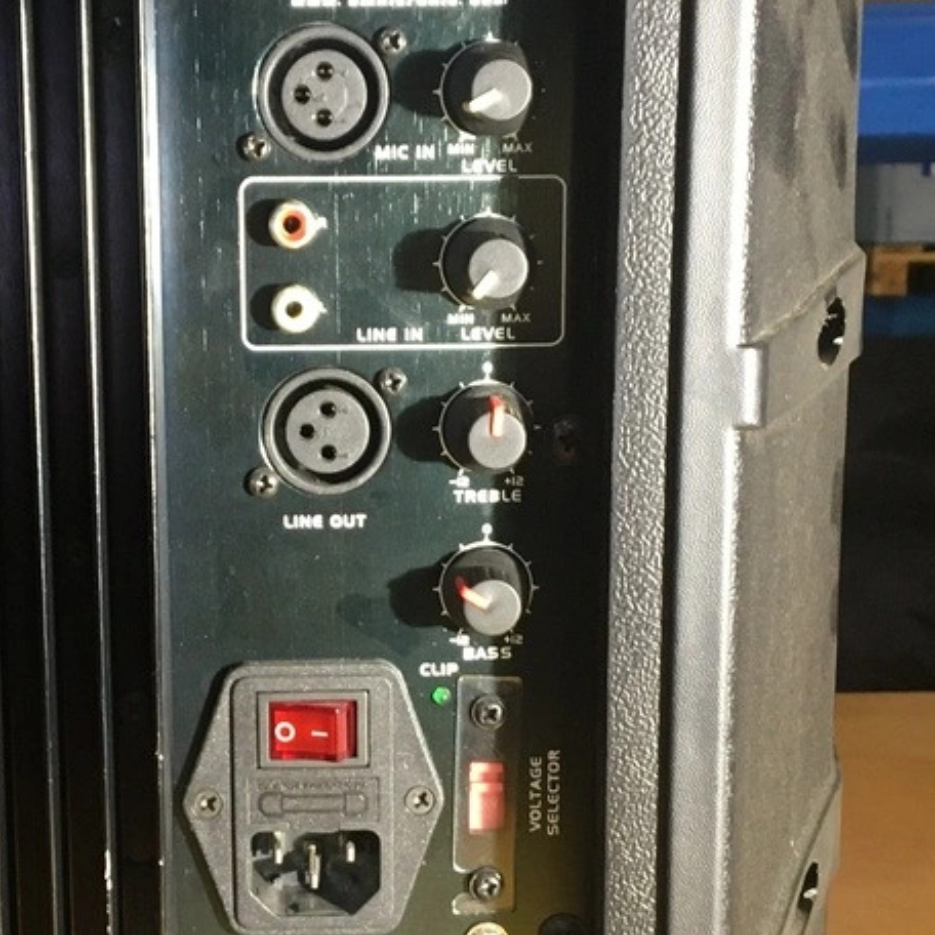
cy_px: 673
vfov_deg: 21.3
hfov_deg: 21.3
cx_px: 287
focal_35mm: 81
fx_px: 2475
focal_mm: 4.15
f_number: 2.2
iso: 160
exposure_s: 1/33
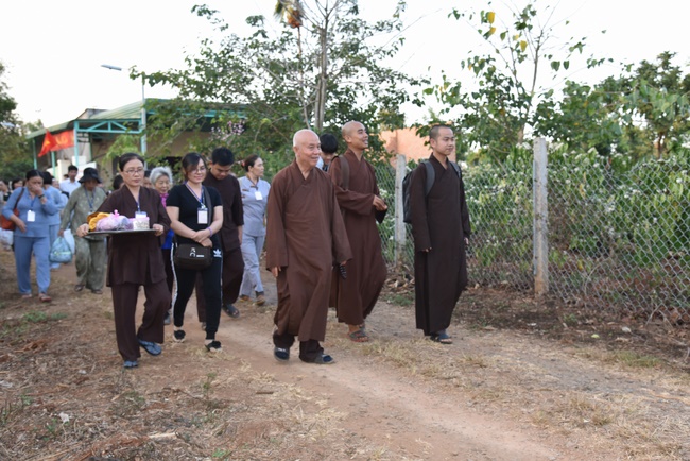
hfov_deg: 50.7
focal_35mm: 38
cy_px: 230
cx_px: 345
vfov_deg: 35.1
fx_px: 729
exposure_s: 1/125
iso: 800
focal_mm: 38
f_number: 5.6
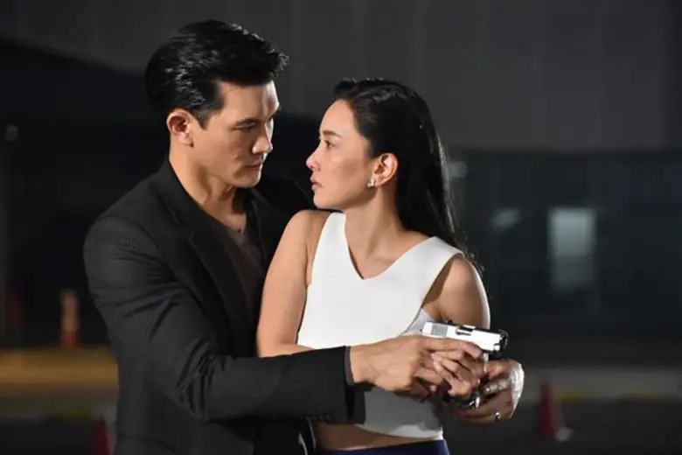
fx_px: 2747
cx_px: 341
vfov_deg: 9.5
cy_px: 228
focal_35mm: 145
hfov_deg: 14.2
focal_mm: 145
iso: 6400
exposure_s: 1/200
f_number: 5
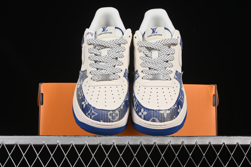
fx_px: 523
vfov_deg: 18.2
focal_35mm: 75
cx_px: 126
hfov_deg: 27.0
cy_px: 84
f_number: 8
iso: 160
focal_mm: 50
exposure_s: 1/80
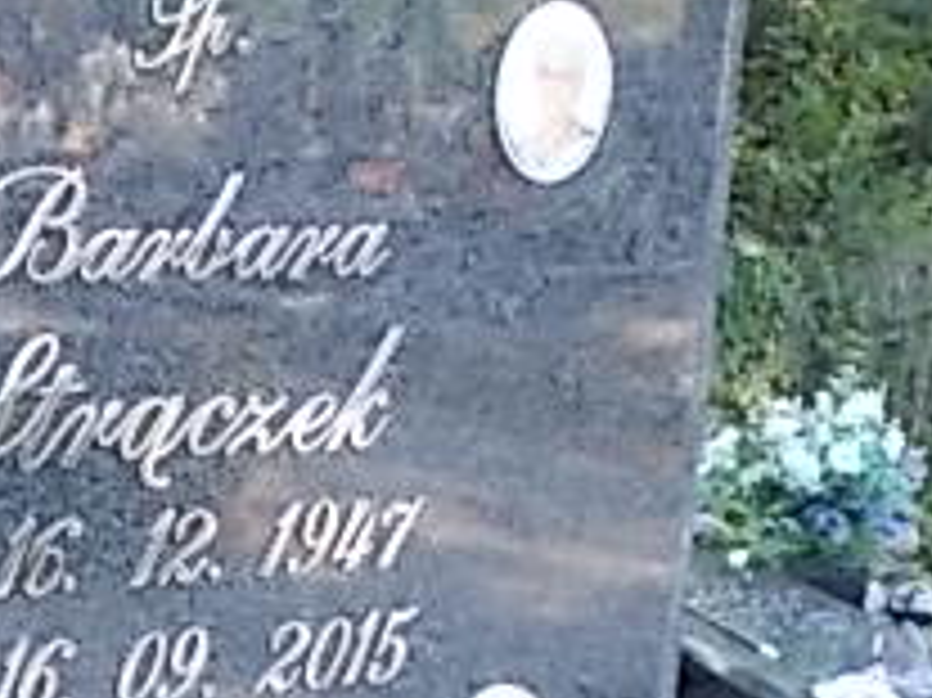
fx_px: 2825
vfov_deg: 13.6
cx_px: -99
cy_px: 878
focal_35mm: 105
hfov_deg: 18.0
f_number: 3.6
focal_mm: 6
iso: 80
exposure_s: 1/40
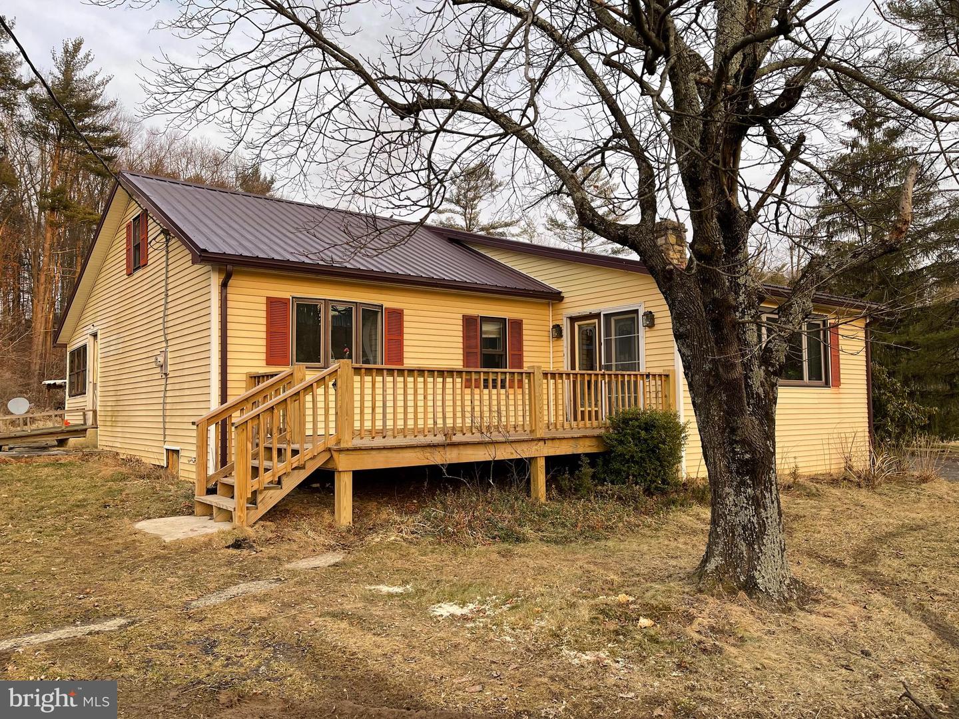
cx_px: 480
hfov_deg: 67.3
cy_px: 360
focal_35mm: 26
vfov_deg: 53.1
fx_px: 720
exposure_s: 1/284
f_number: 1.6
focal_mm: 5.1
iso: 32
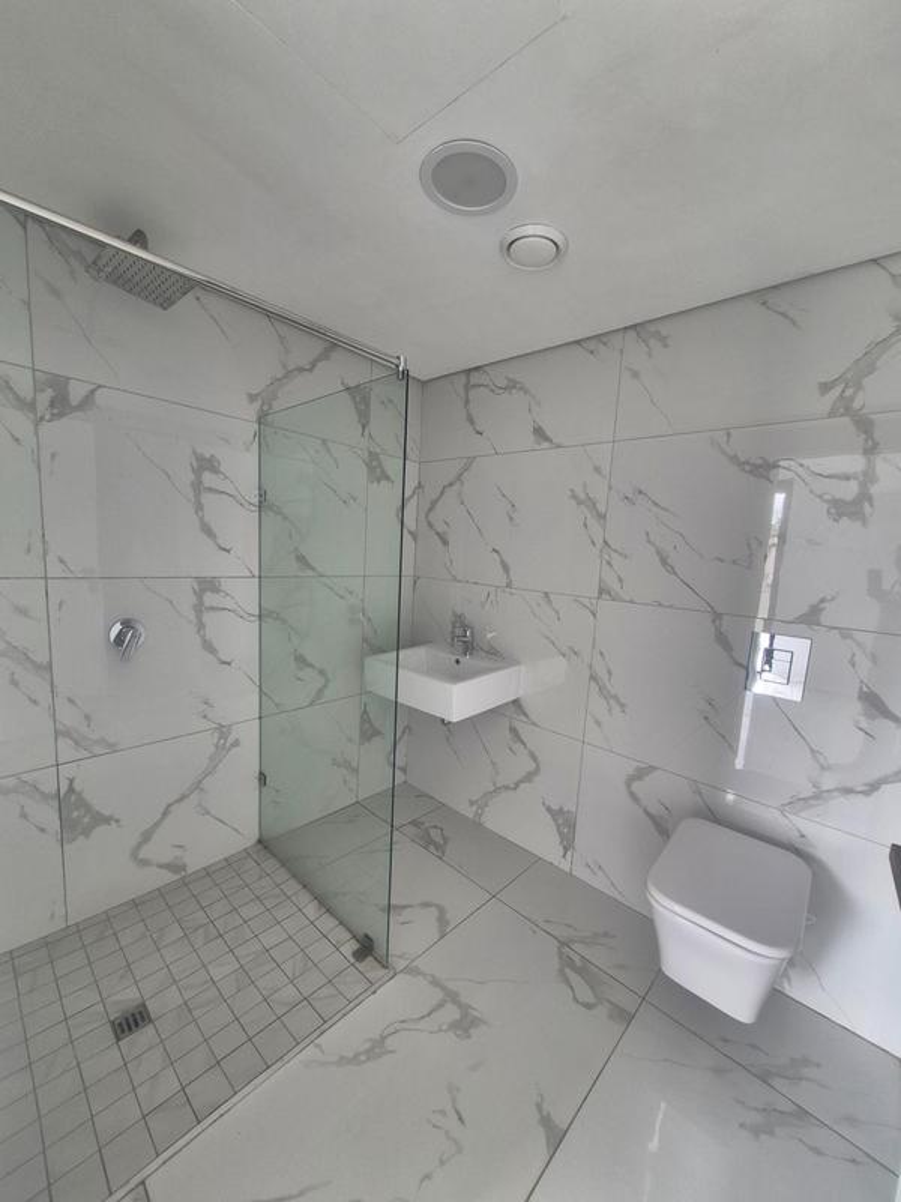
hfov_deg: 89.9
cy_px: 601
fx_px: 451
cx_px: 450
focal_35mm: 13
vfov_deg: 106.2
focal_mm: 1.74
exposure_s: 1/50
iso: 80
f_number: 2.2
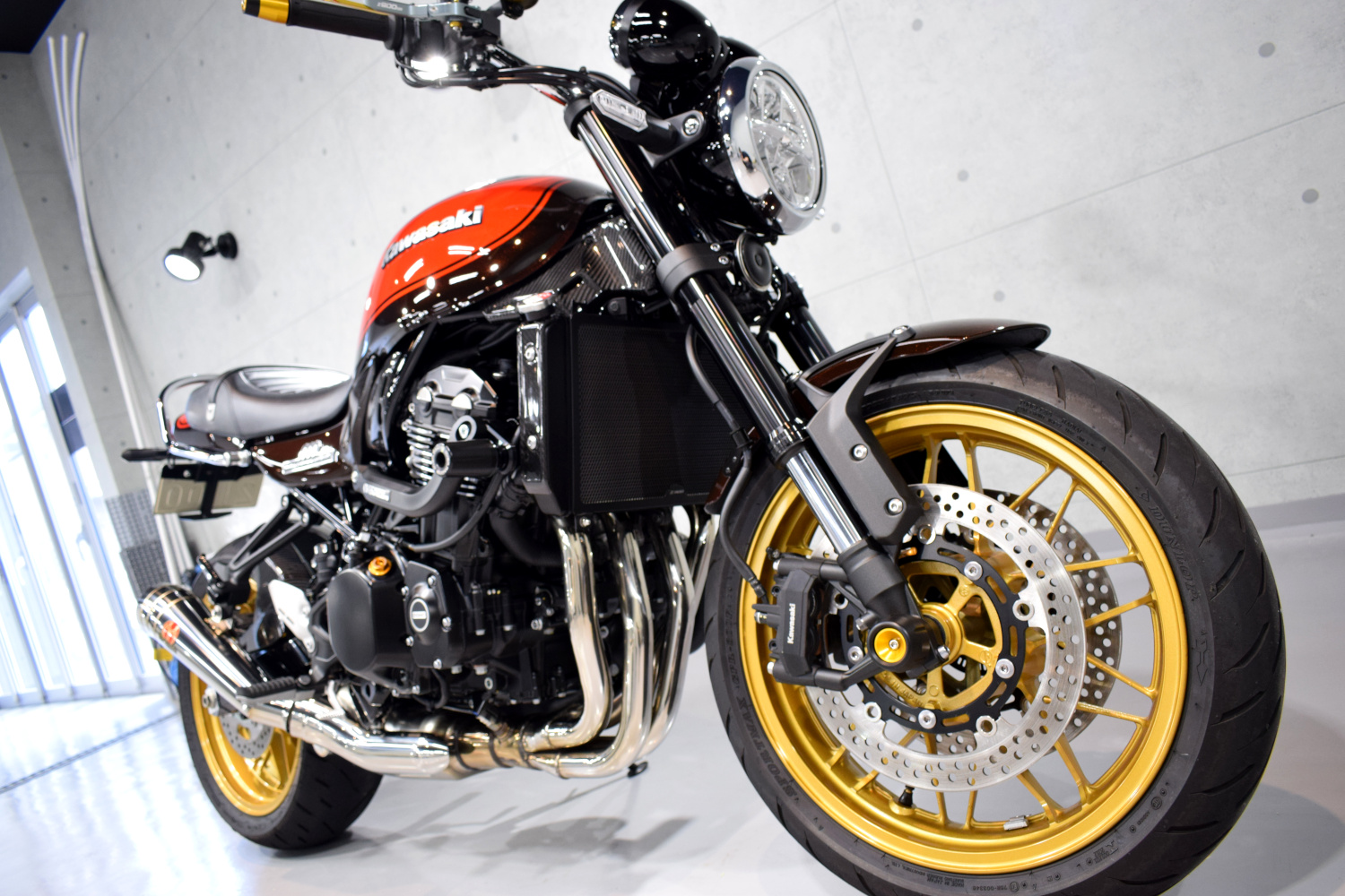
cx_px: 672
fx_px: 1009
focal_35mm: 27
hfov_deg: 67.4
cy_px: 448
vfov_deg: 47.9
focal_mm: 18
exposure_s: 1/80
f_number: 4.5
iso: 800
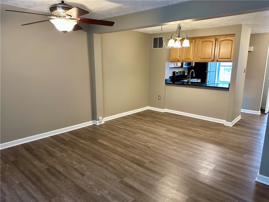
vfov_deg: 56.8
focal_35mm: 24
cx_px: 134
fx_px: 187
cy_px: 101
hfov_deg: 71.6
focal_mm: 6.86
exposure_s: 1/60
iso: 250
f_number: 1.78
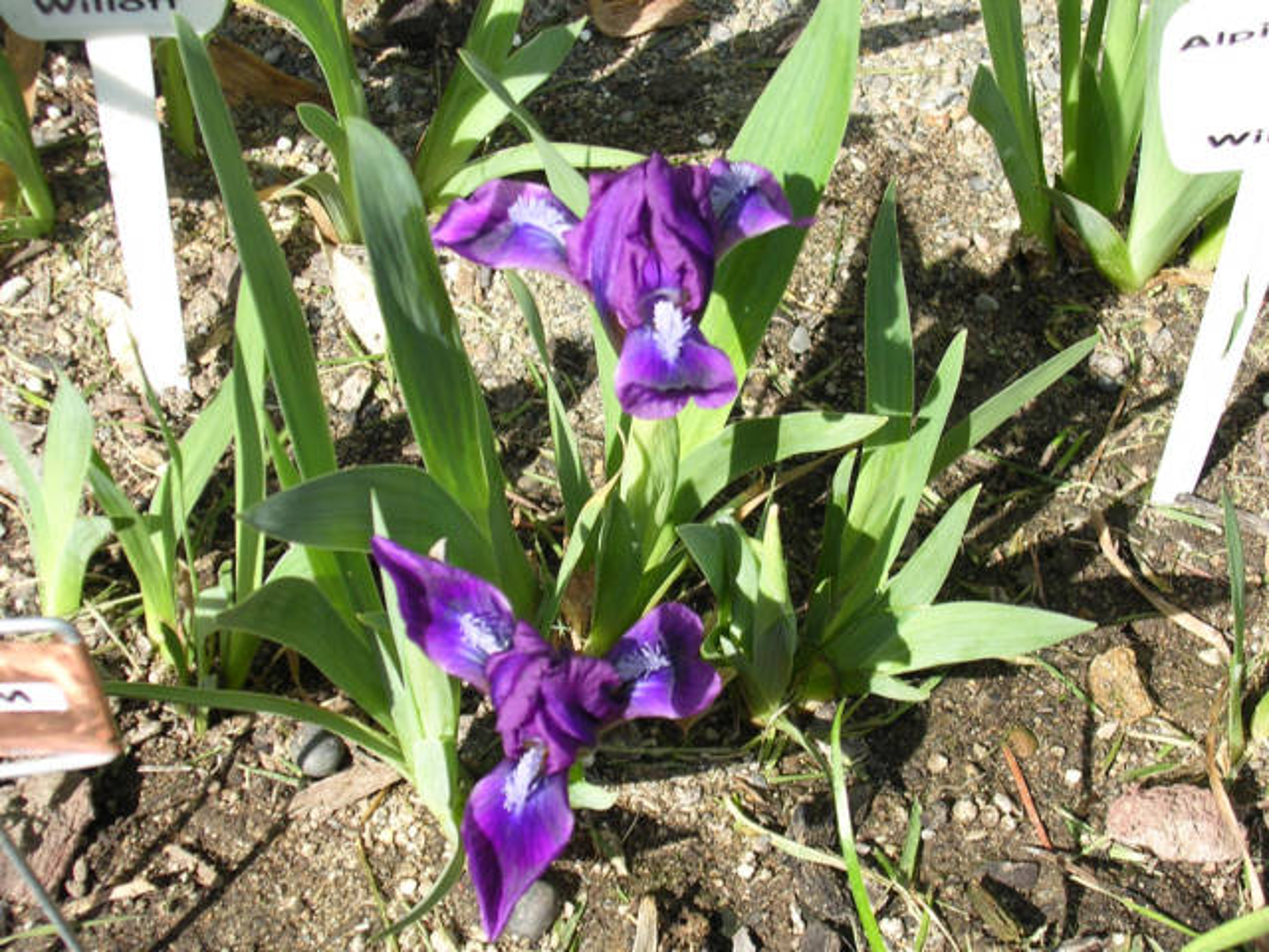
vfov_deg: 23.3
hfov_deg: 30.7
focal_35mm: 63
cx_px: 634
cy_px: 476
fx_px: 2310
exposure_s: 1/252
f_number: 3.5
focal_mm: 9.6
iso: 100
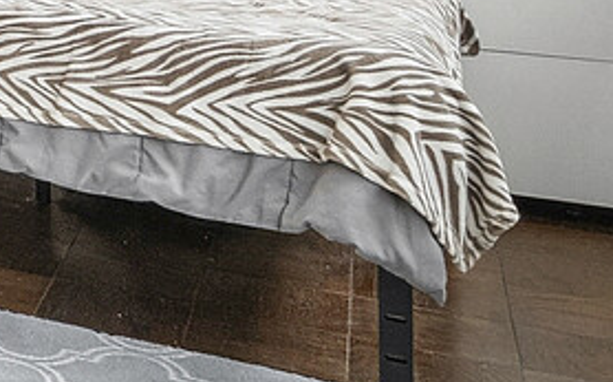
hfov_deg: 14.6
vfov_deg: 13.4
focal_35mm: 88
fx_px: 1468
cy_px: -291
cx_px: -870
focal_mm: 16
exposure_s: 1/40
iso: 1600
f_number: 16
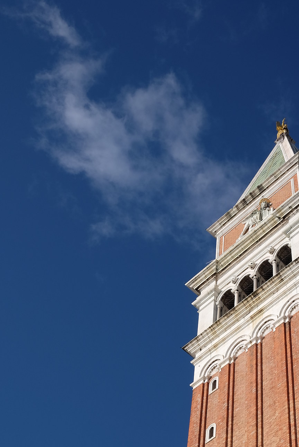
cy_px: 353
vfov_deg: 30.3
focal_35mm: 65
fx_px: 809
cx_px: 249
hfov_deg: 20.6
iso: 200
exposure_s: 1/600
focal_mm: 23
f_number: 8
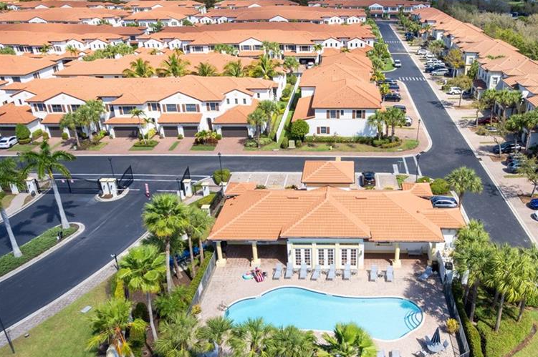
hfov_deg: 61.0
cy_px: 194
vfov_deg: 43.5
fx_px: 448
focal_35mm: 30
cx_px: 341
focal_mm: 8.38
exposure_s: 1/1600
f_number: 2.8
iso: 100
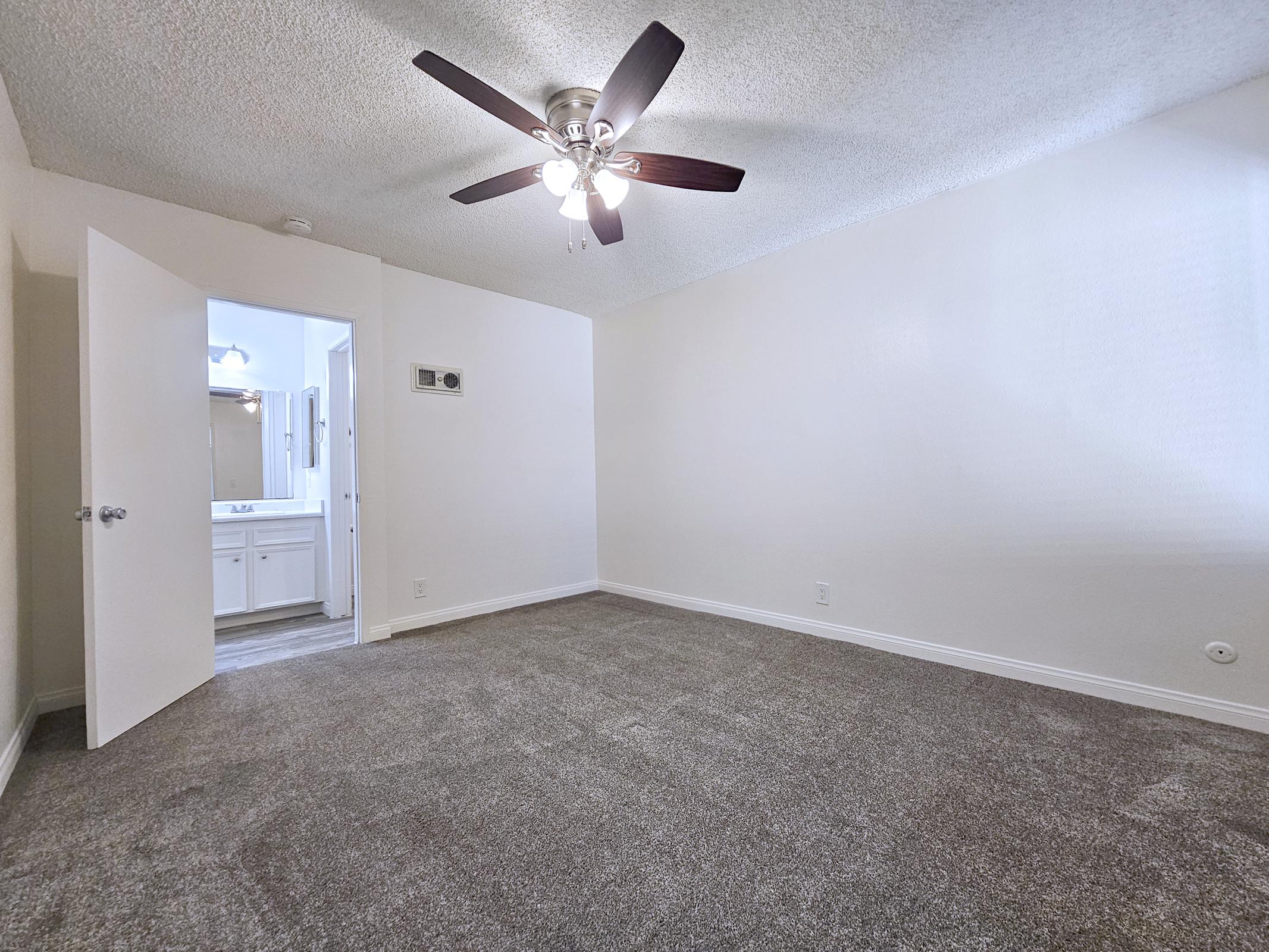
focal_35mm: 13
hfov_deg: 106.2
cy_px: 476
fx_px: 477
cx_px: 634
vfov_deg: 89.9
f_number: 2.2
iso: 160
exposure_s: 1/60
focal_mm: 2.2
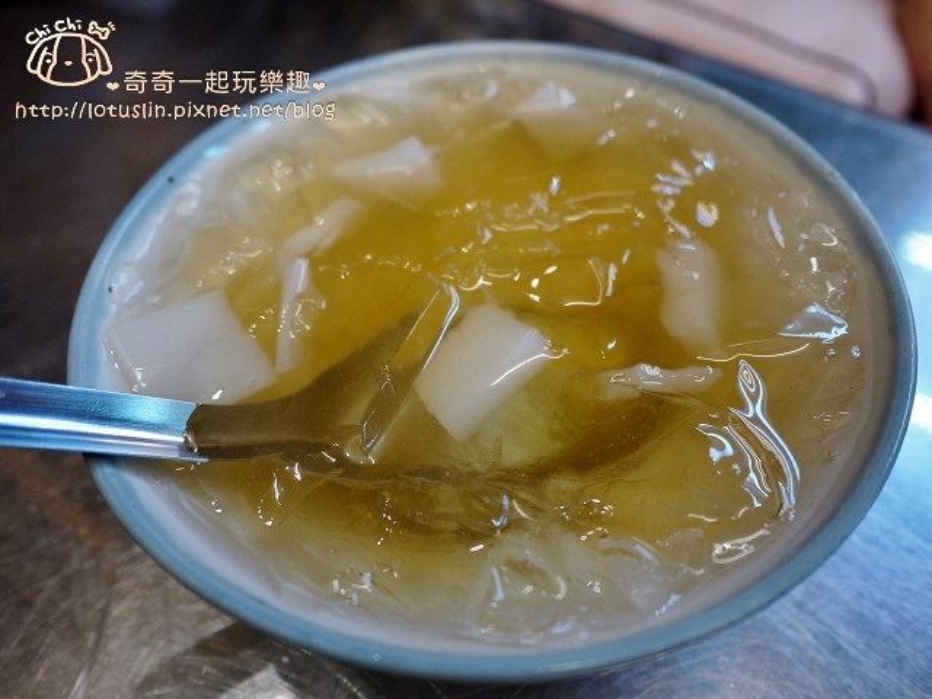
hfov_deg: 63.4
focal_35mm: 28
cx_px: 466
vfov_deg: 49.7
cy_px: 350
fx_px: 754
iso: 200
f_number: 2.5
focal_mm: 14
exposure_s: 1/60
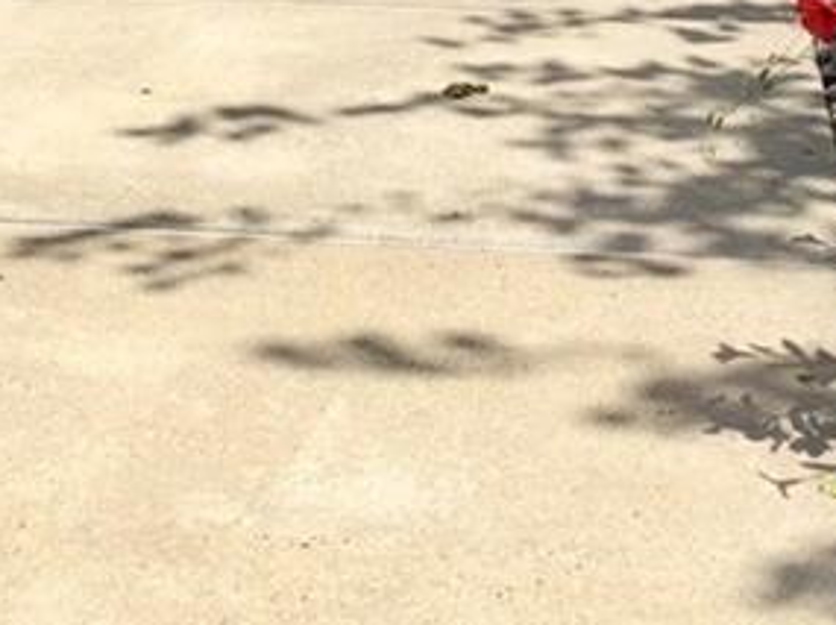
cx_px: 458
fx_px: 2774
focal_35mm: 115
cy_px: -158
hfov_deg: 17.1
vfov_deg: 12.5
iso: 32
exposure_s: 1/1845
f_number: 2.4
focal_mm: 3.3
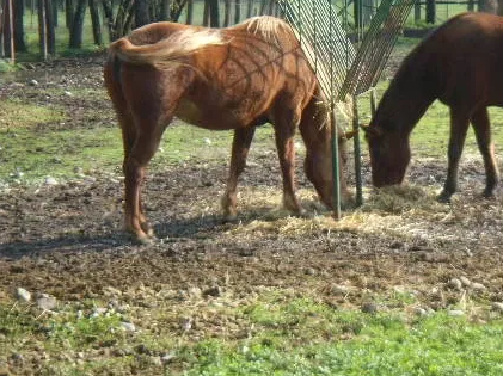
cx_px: 380
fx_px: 2033
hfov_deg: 14.1
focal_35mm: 140
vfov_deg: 10.6
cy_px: 129
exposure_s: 1/208
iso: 64
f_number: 4.2
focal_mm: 15.4
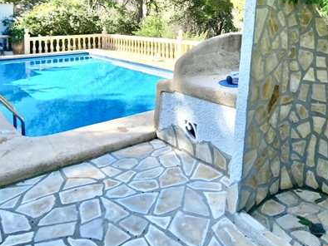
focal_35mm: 27
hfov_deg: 64.8
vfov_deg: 47.3
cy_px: 34
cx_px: 194
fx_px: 256
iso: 51
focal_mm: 2.2
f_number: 2.2
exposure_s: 1/798
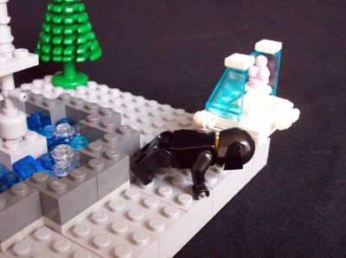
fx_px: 449
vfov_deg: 32.1
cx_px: 173
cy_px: 129
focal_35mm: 45
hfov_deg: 42.1
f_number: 3
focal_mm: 7.6
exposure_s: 1/8
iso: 160
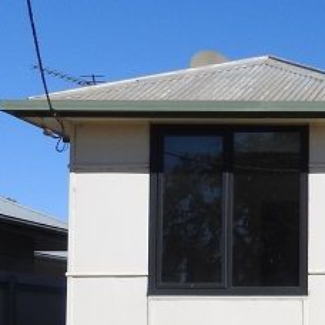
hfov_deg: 12.8
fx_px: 1264
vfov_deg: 14.5
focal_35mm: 119
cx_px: 647
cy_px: 274
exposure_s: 1/2000
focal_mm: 5.4
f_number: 3.5
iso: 100
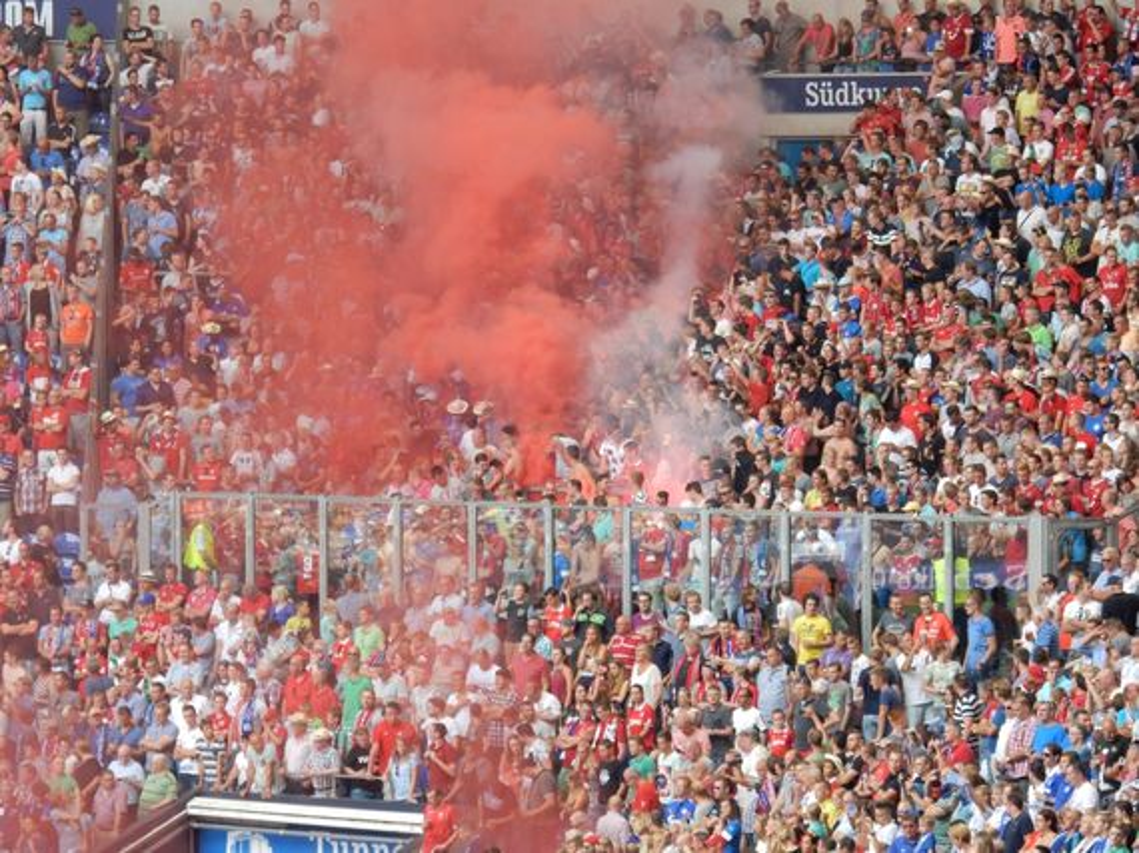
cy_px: 426
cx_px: 570
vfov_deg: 5.5
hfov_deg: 7.3
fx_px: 8913
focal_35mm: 271
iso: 250
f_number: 6.3
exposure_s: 1/30
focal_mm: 48.4
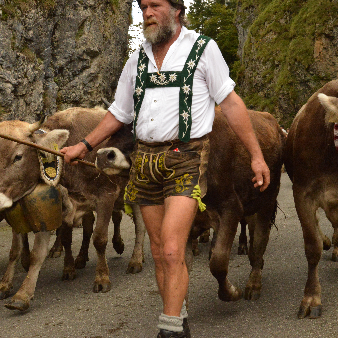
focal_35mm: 61
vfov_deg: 28.1
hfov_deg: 28.2
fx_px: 674
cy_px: 146
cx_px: 174
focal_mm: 38
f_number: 13
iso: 6400
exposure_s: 1/640
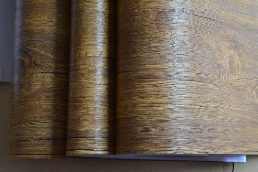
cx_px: 129
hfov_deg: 27.0
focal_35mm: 75
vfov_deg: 18.2
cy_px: 86
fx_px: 537
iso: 1250
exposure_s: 1/250
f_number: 8
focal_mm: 50
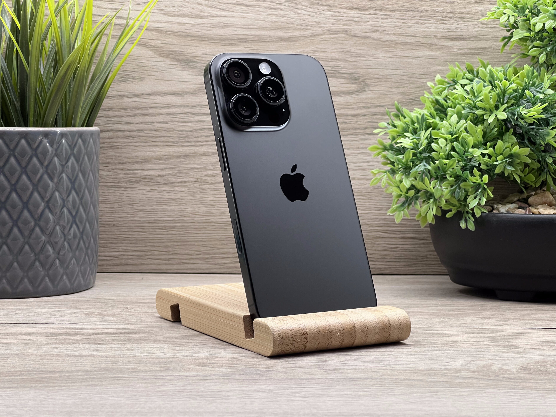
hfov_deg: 25.3
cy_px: 208
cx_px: 278
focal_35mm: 77
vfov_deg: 19.1
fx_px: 1237
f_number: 2.8
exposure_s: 1/100
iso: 100
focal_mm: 9
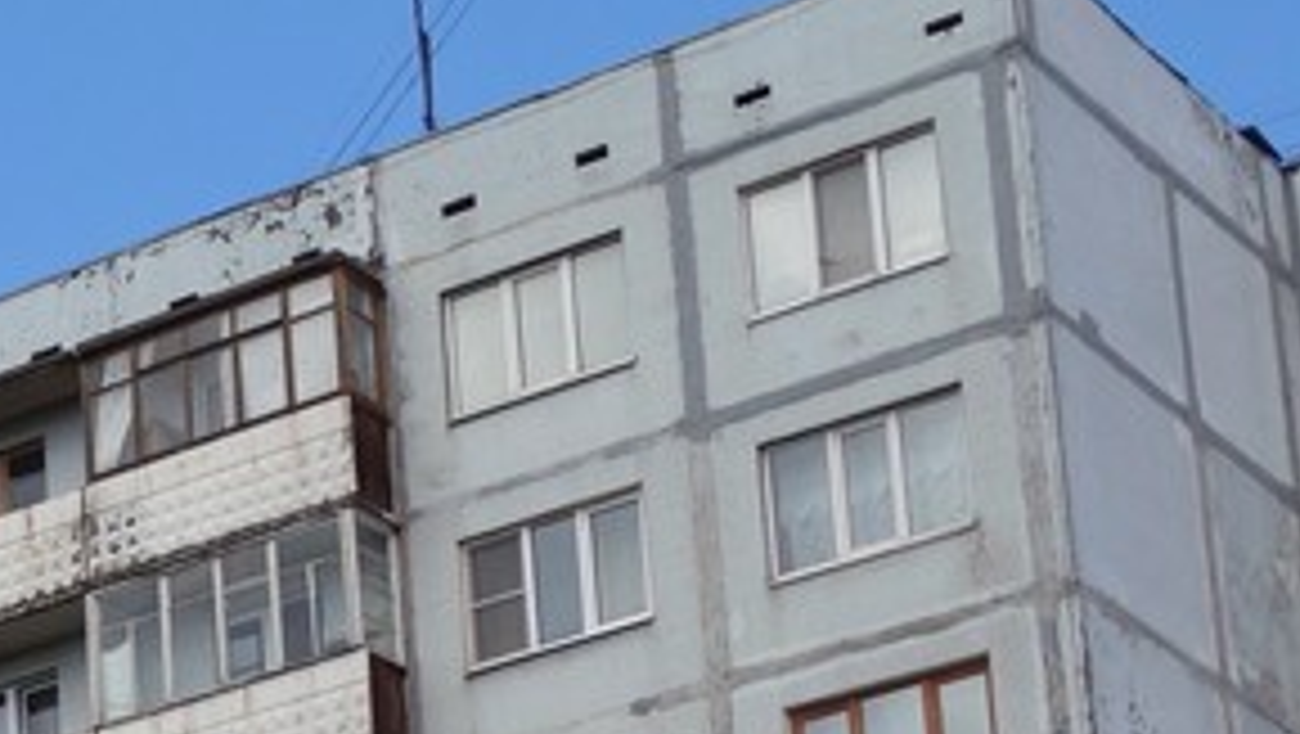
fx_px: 4898
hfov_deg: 13.9
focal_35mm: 142
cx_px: -832
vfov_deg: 8.2
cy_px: 1344
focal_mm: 10.4
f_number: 5.6
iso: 125
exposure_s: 1/400
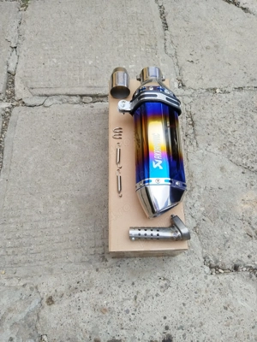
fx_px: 257
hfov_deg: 53.1
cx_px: 128
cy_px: 171
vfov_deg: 67.3
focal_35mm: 26
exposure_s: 1/266
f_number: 1.9
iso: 100
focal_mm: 4.95
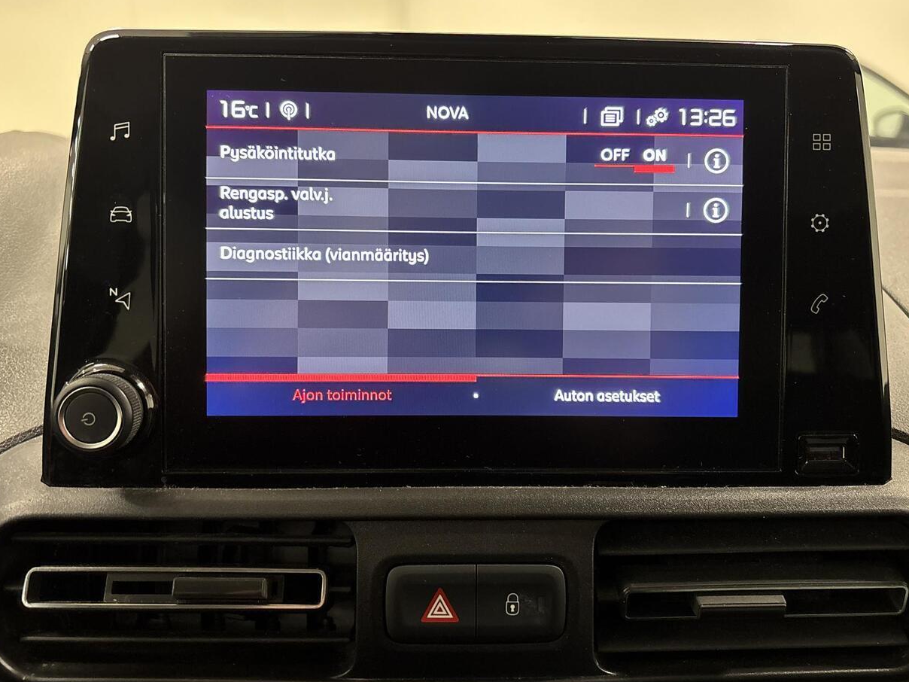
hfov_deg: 58.3
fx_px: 814
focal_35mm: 31
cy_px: 300
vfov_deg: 45.4
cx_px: 474
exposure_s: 1/49
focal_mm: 5.96
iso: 320
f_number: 1.6
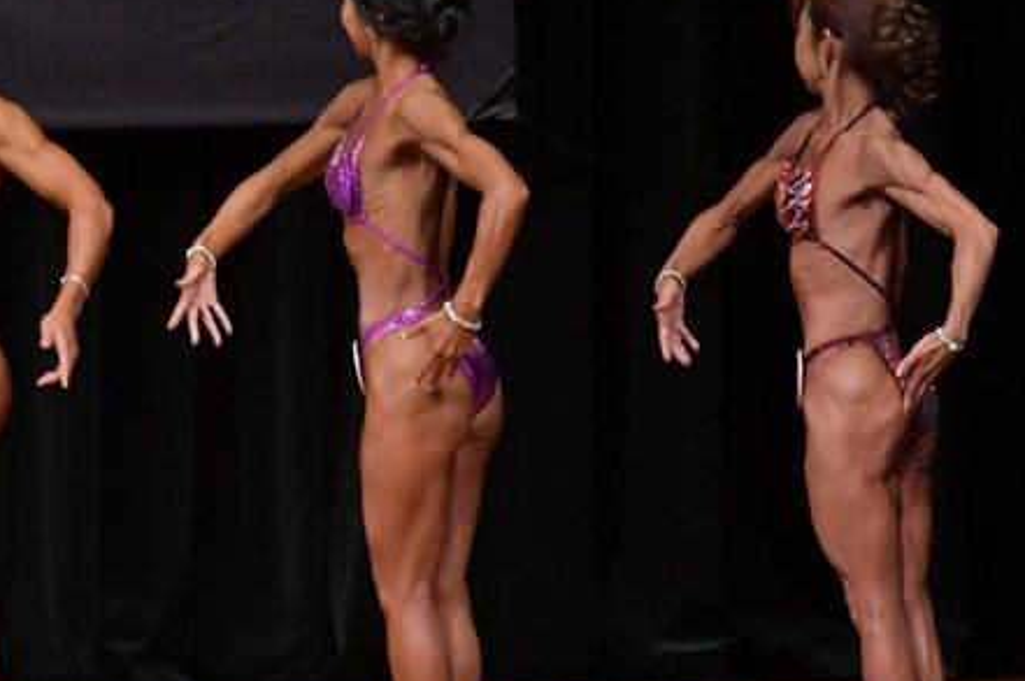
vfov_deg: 2.9
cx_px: 745
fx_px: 13509
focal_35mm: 475
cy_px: 418
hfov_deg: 4.3
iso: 5000
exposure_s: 1/400
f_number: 5.6
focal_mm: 180
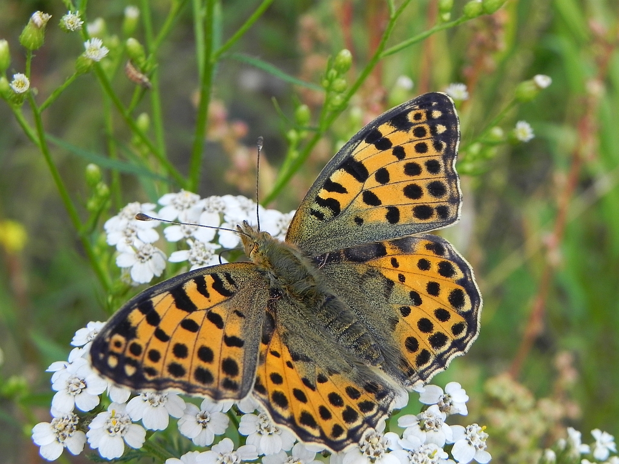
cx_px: 310
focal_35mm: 75
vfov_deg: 19.6
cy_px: 232
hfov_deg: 26.0
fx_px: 1341
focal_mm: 13.4
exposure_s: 1/268
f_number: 5.6
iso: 160
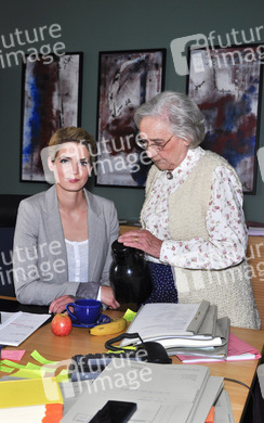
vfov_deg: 42.6
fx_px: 541
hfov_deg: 27.4
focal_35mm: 47
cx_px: 128
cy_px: 213
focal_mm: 30
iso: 250
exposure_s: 1/125
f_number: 5.6
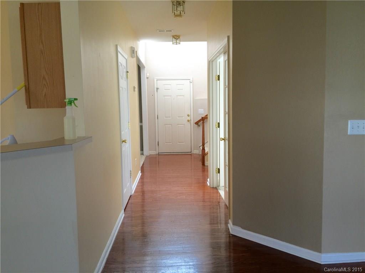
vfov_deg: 48.2
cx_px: 182
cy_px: 136
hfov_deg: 61.7
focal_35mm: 29
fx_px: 306
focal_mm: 4.15
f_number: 2.2
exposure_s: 1/40
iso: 32
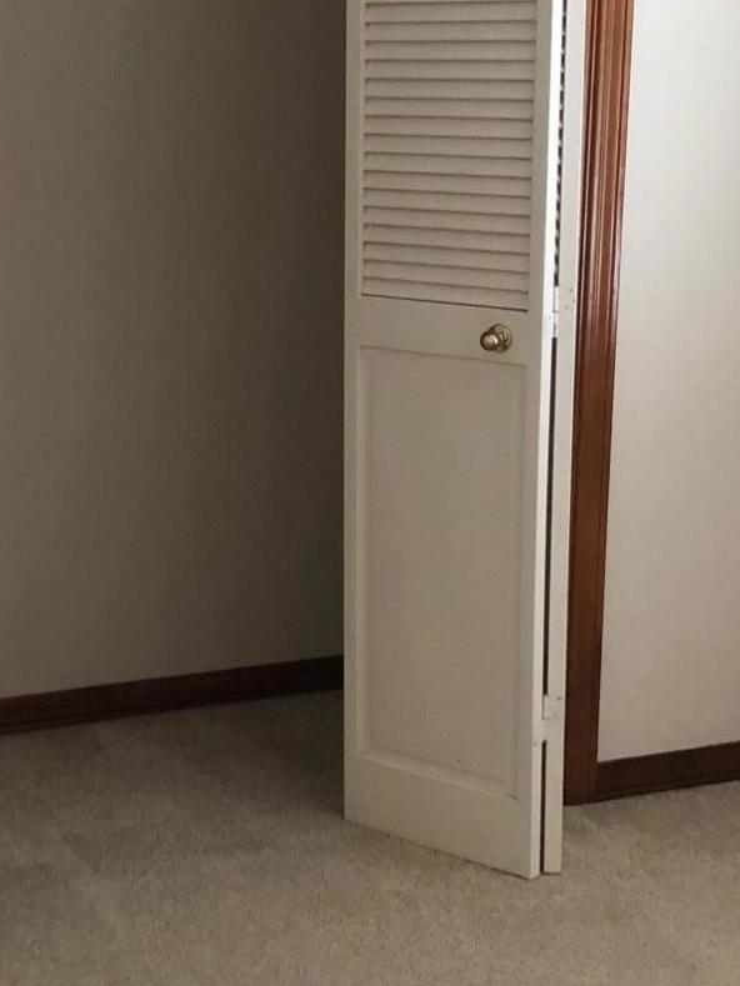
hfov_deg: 20.5
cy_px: 480
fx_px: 2023
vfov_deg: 27.4
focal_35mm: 71
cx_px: 158
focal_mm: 3.99
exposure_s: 1/7
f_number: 1.8
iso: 100
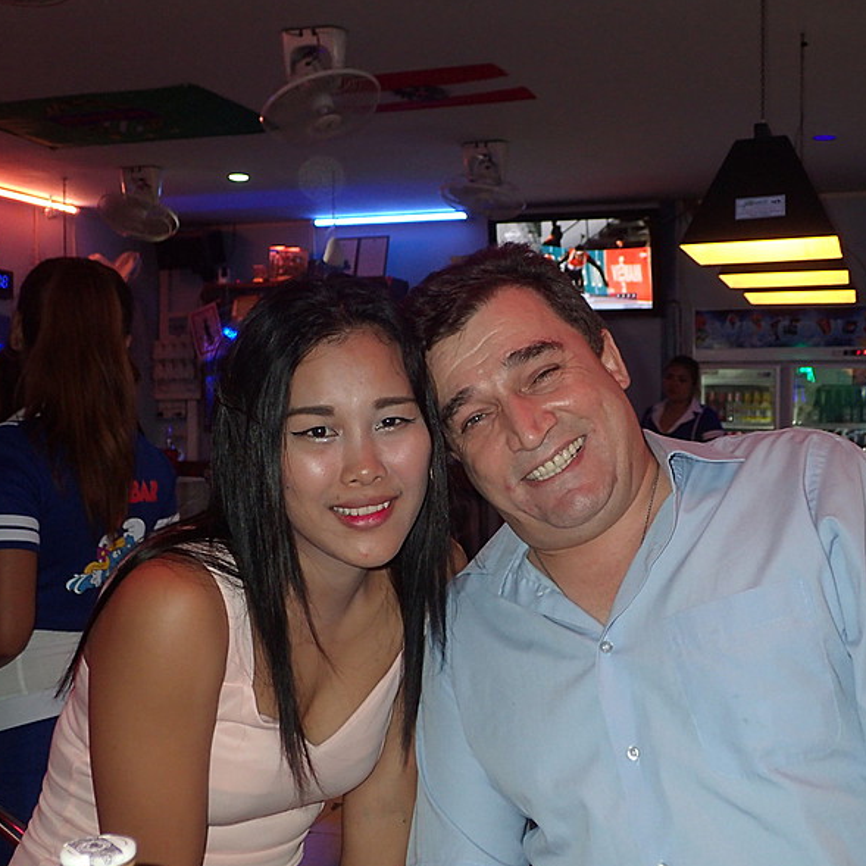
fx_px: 1189
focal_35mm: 42
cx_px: 522
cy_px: 435
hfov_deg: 39.8
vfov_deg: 40.0
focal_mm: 6.42
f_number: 2.6
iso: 250
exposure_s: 1/30
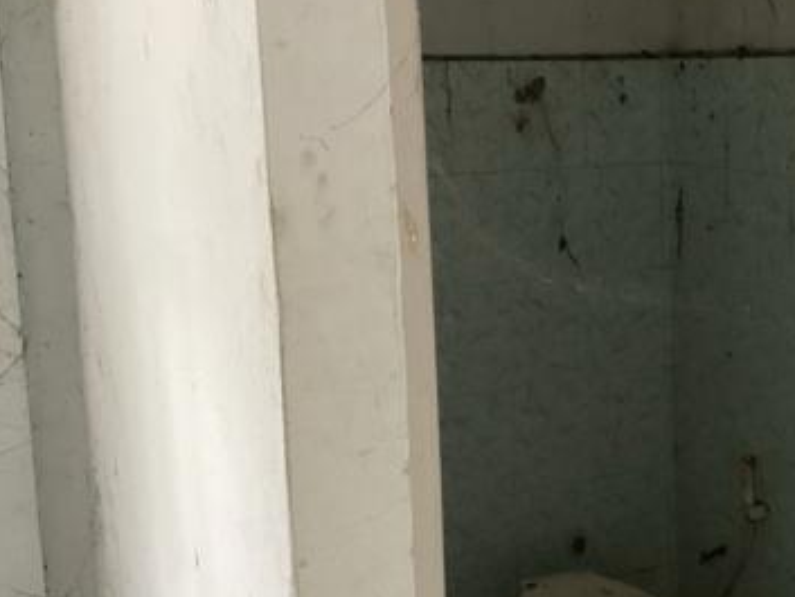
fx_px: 1332
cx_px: 700
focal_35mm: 58
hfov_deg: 31.8
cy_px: 240
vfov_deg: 25.2
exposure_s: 1/40
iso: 320
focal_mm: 3.3
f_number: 2.4
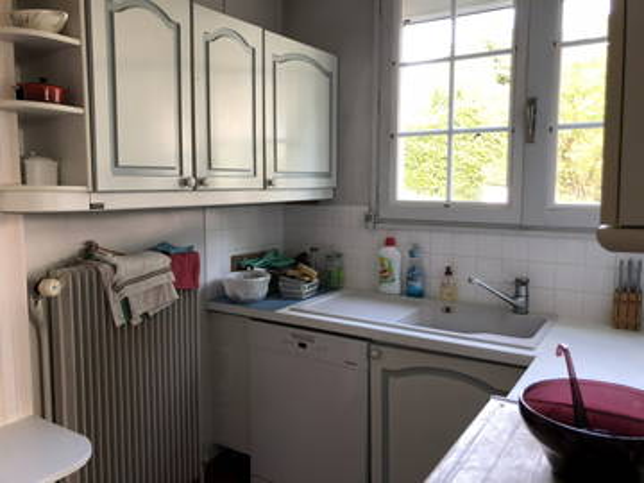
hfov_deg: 63.4
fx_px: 521
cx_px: 322
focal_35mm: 28
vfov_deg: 49.7
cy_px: 242
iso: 40
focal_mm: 3.99
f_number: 1.8
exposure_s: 1/20
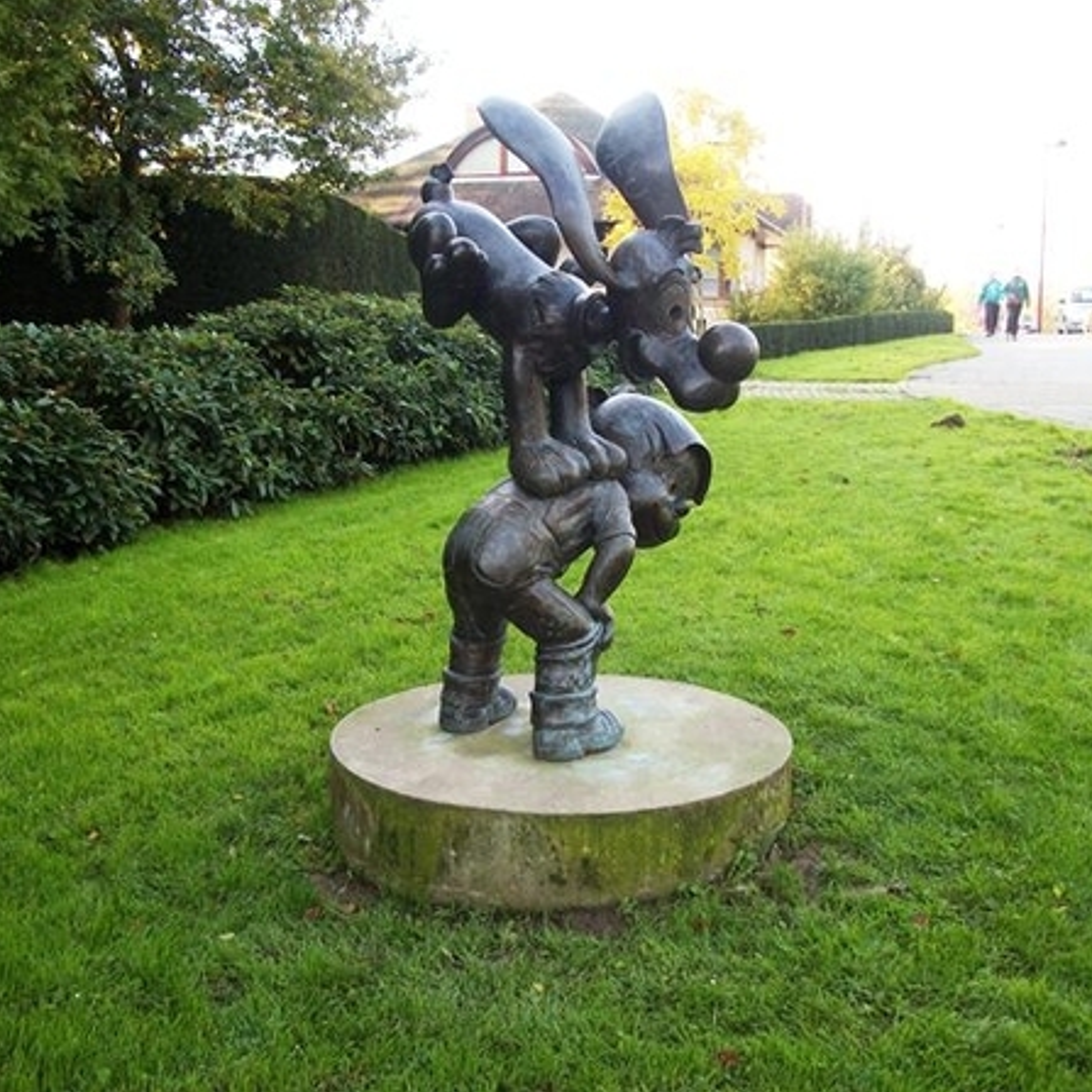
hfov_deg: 43.8
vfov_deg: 43.9
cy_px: 545
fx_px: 1356
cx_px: 491
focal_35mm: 38
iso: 107
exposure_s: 1/125
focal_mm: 5.7
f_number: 2.9
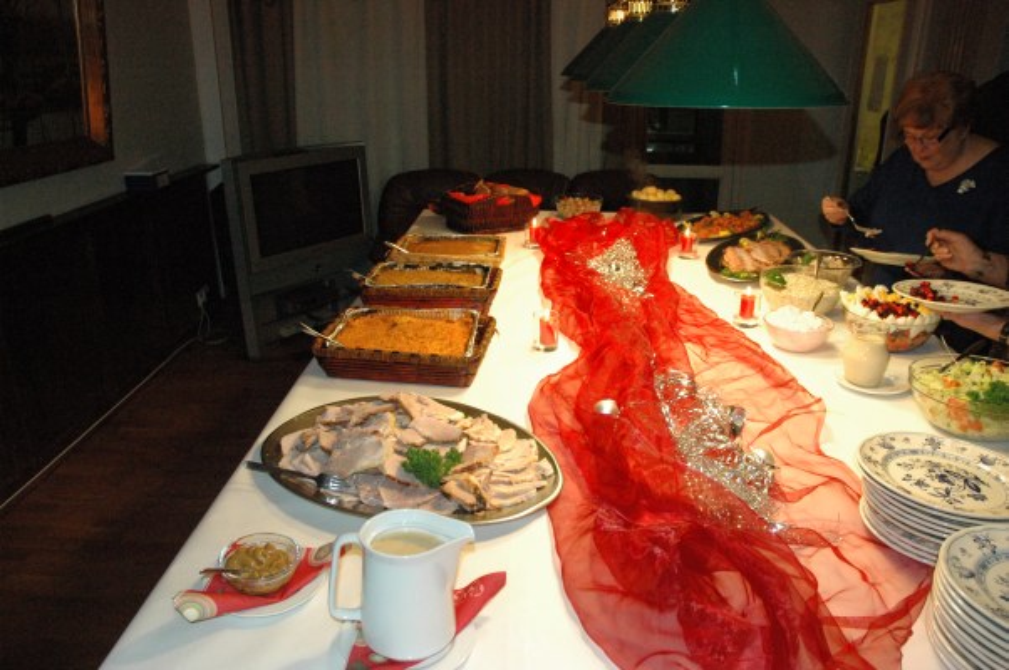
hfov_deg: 67.4
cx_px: 504
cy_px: 335
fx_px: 756
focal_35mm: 27
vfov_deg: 47.8
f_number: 5
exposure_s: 1/60
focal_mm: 18
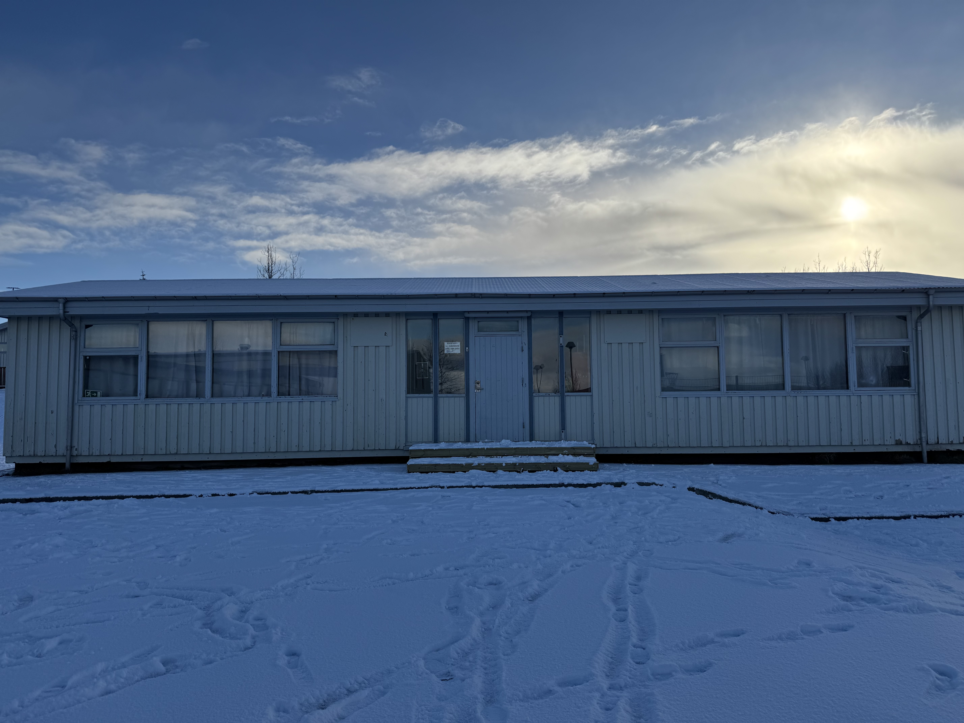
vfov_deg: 56.8
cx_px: 482
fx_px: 668
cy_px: 362
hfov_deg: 71.6
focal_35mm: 24
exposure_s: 1/7937
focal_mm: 6.76
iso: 80
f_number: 1.78
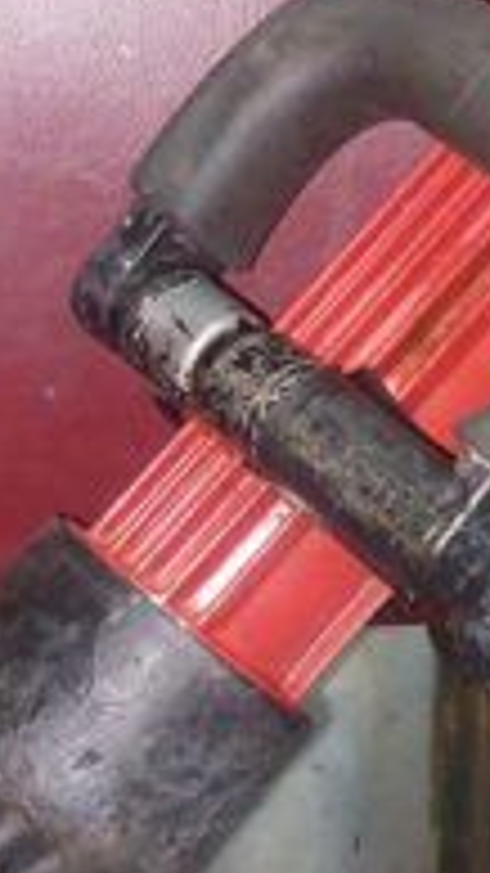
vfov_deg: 30.5
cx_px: 701
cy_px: 515
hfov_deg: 16.2
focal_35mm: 69
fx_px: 1595
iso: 500
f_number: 1.8
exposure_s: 1/50
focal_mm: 5.23
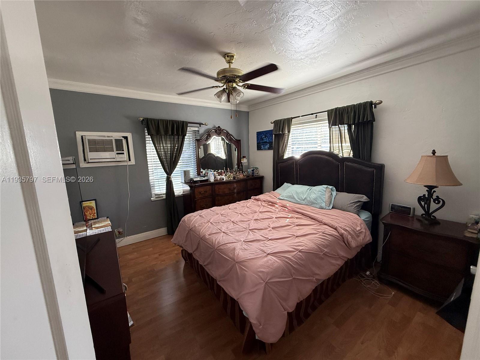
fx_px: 194
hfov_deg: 102.1
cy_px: 180
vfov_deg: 85.7
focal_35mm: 14
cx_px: 240
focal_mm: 2.22
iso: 250
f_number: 2.2
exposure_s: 1/99
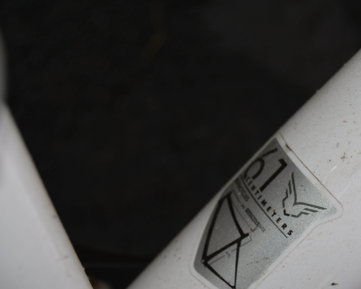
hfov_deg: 22.6
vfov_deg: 18.3
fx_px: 897
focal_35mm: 84
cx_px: 255
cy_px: 165
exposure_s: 1/200
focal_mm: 32
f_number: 4.5
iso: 100
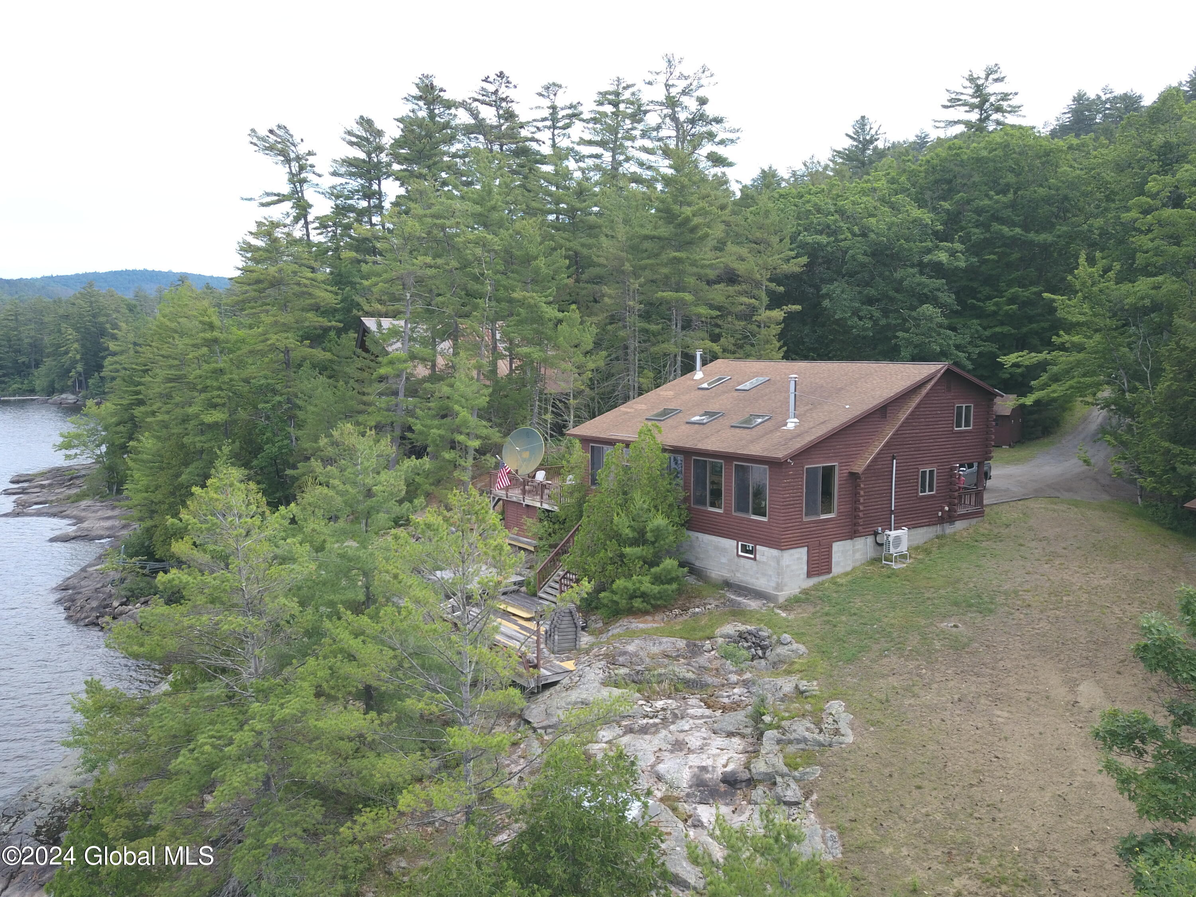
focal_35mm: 26
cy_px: 448
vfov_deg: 53.1
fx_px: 898
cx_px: 598
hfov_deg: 67.3
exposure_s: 1/406
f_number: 2.2
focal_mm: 4.73
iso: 100
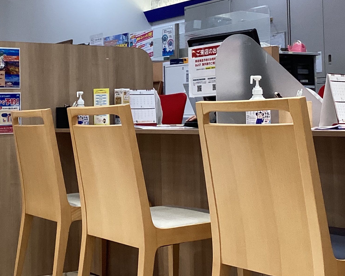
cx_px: 100
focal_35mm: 67
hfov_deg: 28.0
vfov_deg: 22.6
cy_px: 77
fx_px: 684
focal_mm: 3.3
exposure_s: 1/60
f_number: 2.4
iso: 80
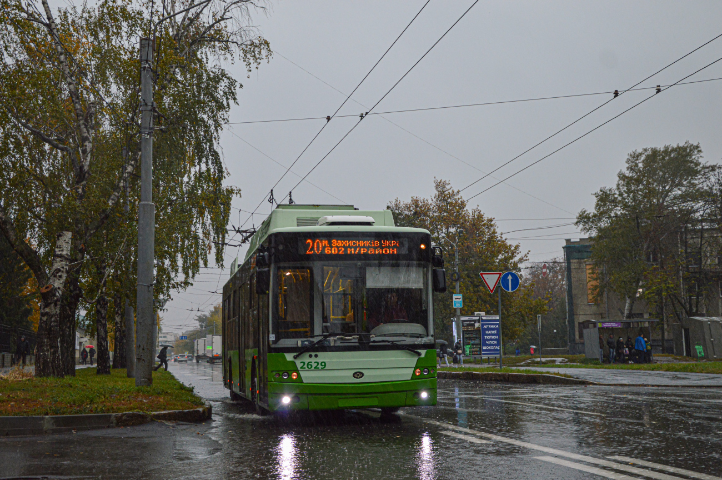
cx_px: 361
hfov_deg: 41.2
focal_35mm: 48
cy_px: 240
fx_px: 962
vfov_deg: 28.0
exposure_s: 1/200
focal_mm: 32
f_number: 4.2
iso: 400
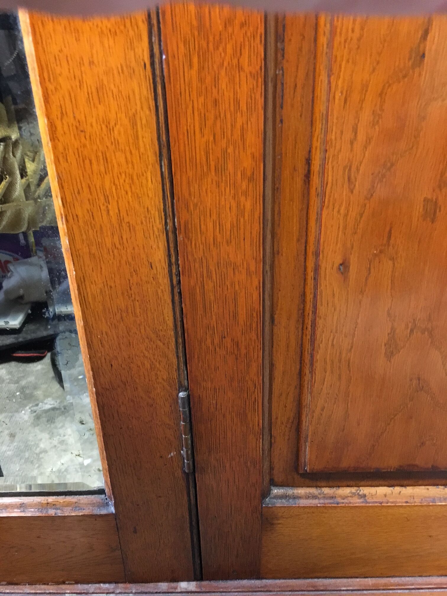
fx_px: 499
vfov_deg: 61.7
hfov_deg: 48.2
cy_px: 298
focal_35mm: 29
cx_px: 224
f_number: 2.2
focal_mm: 4.15
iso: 200
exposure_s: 1/17
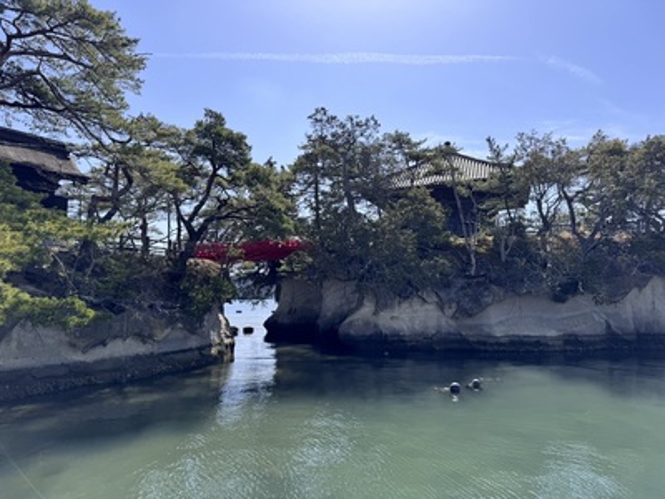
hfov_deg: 71.6
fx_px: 461
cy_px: 250
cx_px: 332
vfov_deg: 56.8
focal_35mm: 24
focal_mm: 6.86
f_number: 1.78
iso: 80
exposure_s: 1/4608
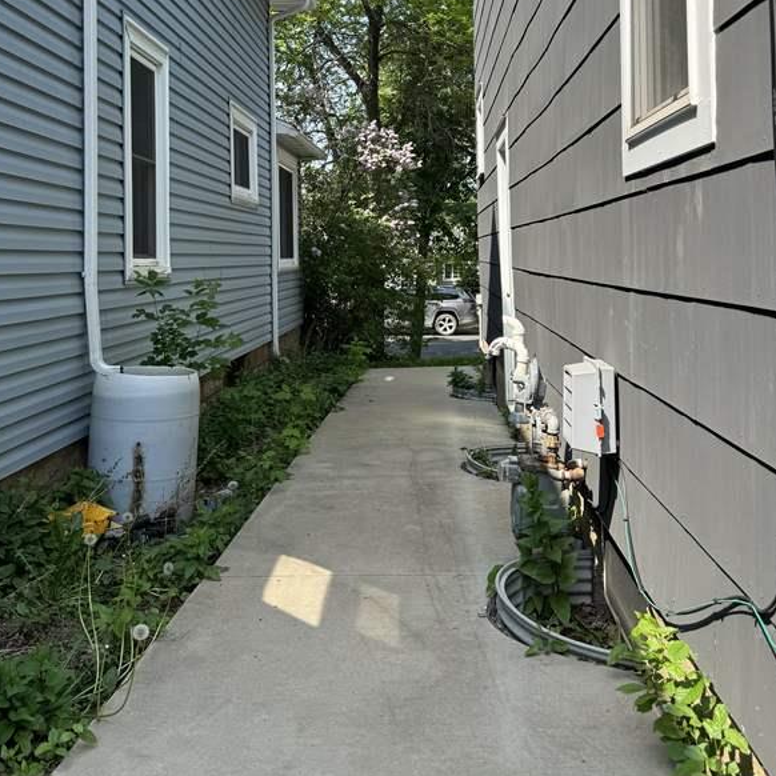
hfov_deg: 47.2
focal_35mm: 35
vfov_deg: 46.2
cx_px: 380
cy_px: 235
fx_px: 888
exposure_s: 1/1366
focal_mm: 6.76
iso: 80
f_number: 1.78
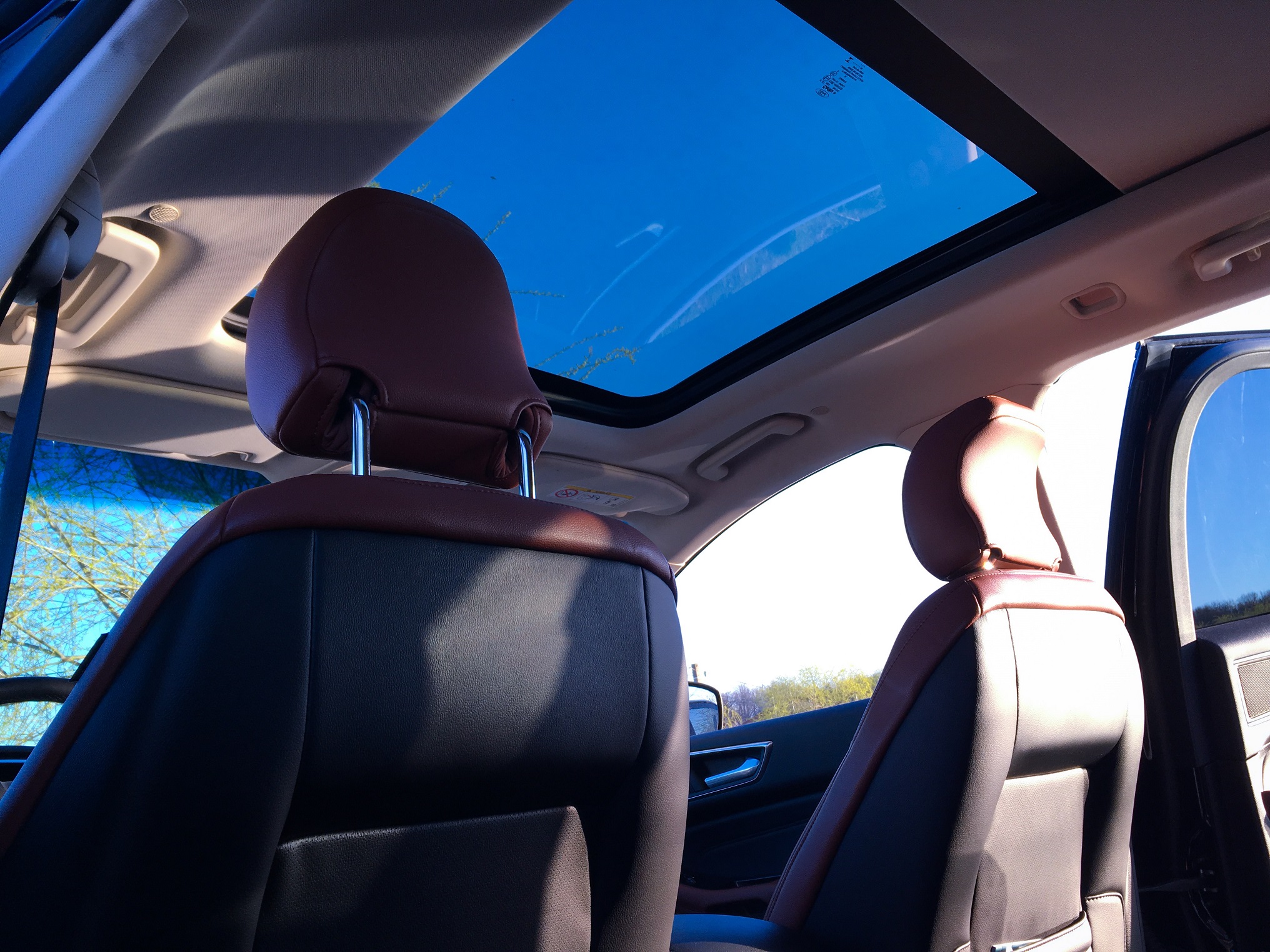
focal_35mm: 29
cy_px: 476
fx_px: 1064
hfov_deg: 61.7
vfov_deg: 48.2
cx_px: 635
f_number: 2.2
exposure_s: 1/149
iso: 25
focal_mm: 4.15
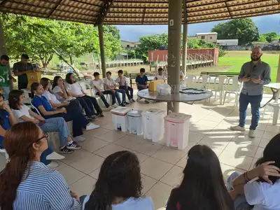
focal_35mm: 23
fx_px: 186
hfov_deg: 73.9
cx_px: 140
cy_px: 105
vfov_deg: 58.9
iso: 40
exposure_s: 1/1466
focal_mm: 5.54
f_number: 1.8
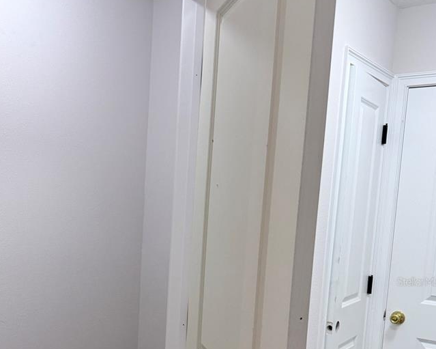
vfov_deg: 33.1
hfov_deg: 41.4
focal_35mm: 44
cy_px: 281
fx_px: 568
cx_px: 139
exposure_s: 1/120
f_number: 1.78
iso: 125
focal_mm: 6.76
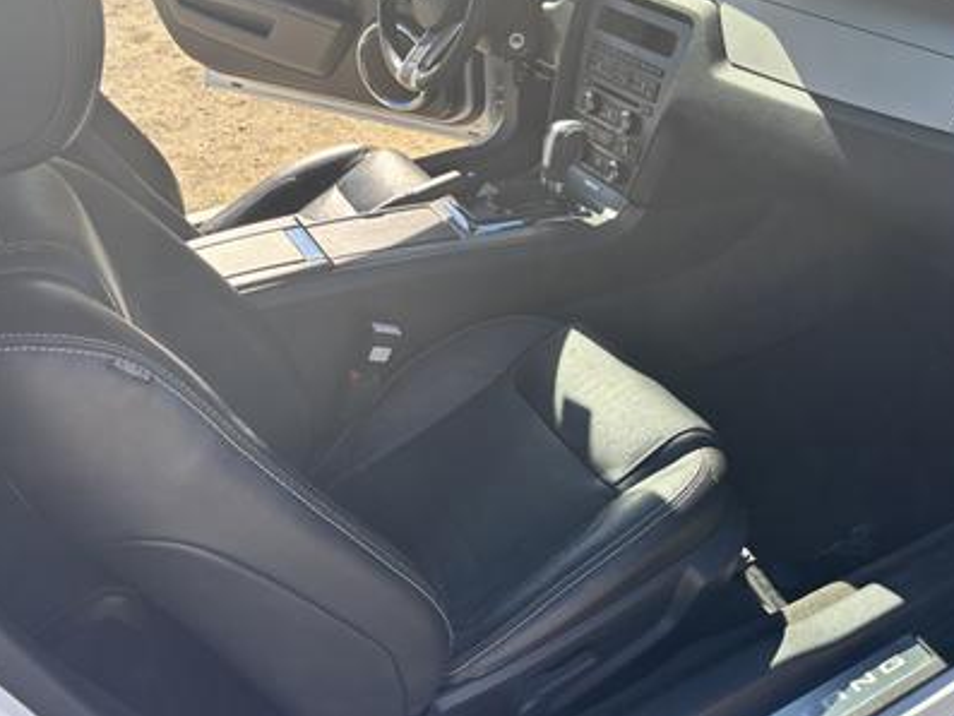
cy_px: 324
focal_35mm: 33
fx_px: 910
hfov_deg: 55.3
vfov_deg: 42.9
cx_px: 478
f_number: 1.6
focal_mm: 5.96
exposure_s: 1/615
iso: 50
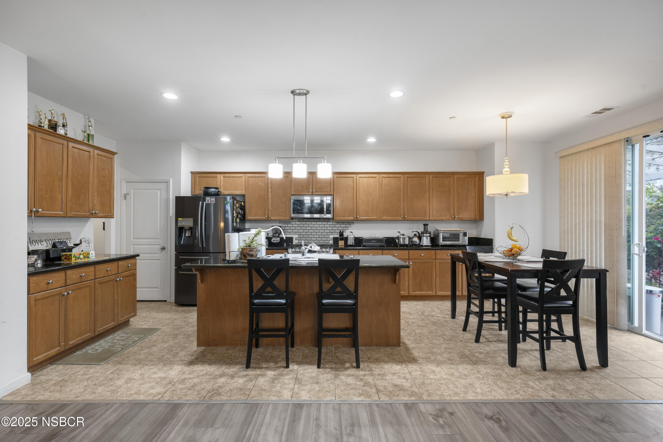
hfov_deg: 93.3
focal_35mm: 17
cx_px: 332
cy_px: 221
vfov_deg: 70.4
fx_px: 313
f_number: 8
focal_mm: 17
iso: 320
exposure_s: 1/6
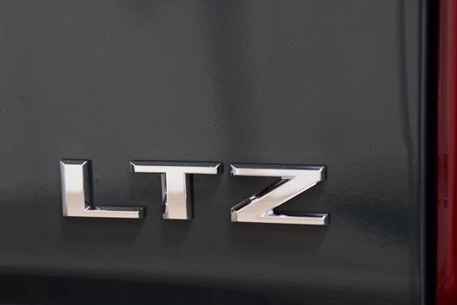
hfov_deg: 16.1
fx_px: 1613
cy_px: 166
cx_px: 195
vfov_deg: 10.8
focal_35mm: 127
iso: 1600
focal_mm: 70
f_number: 5
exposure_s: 1/30
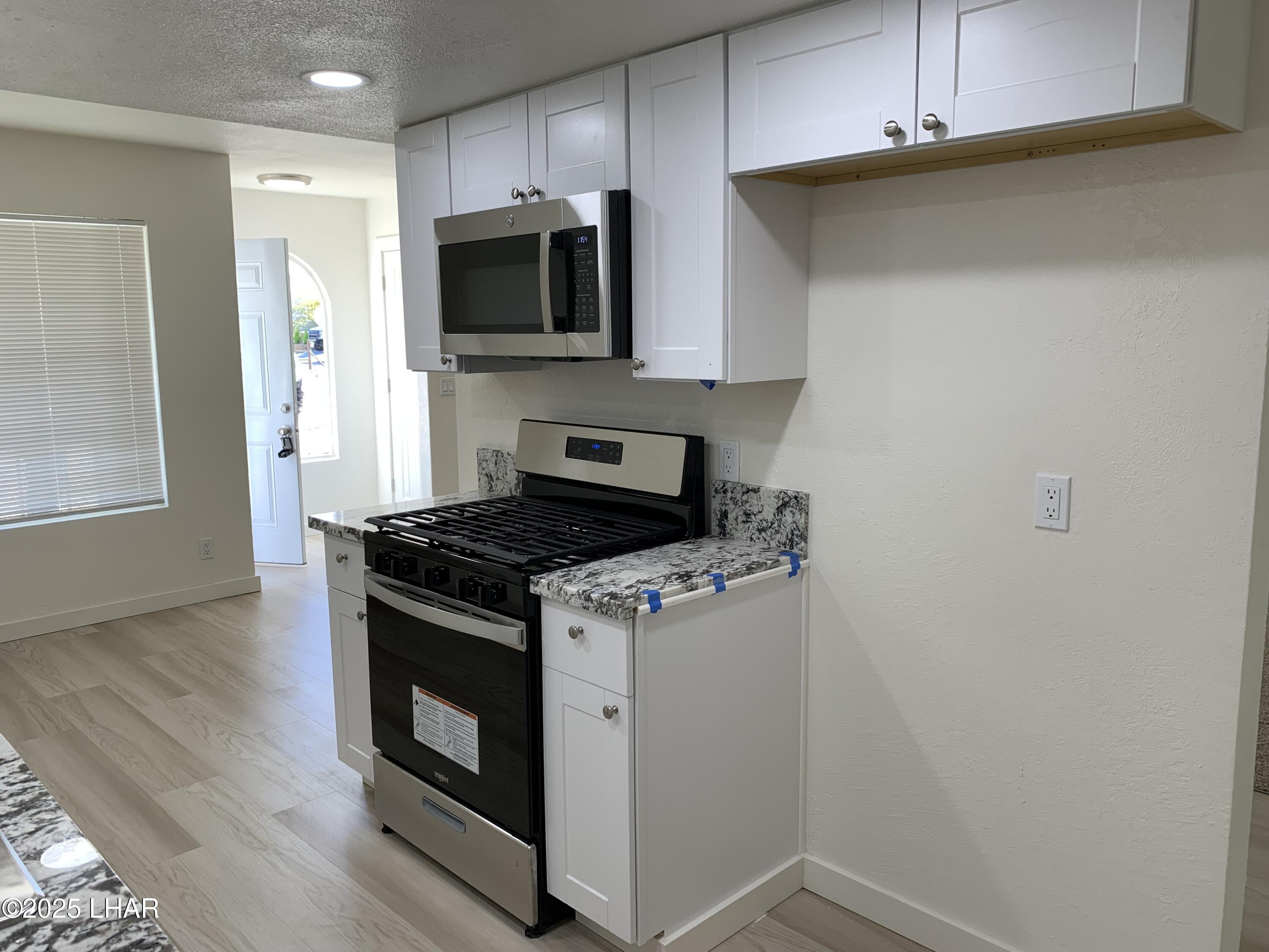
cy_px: 476
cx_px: 634
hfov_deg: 67.3
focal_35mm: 26
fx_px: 953
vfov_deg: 53.1
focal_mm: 4.25
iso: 50
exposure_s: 1/120
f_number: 1.8
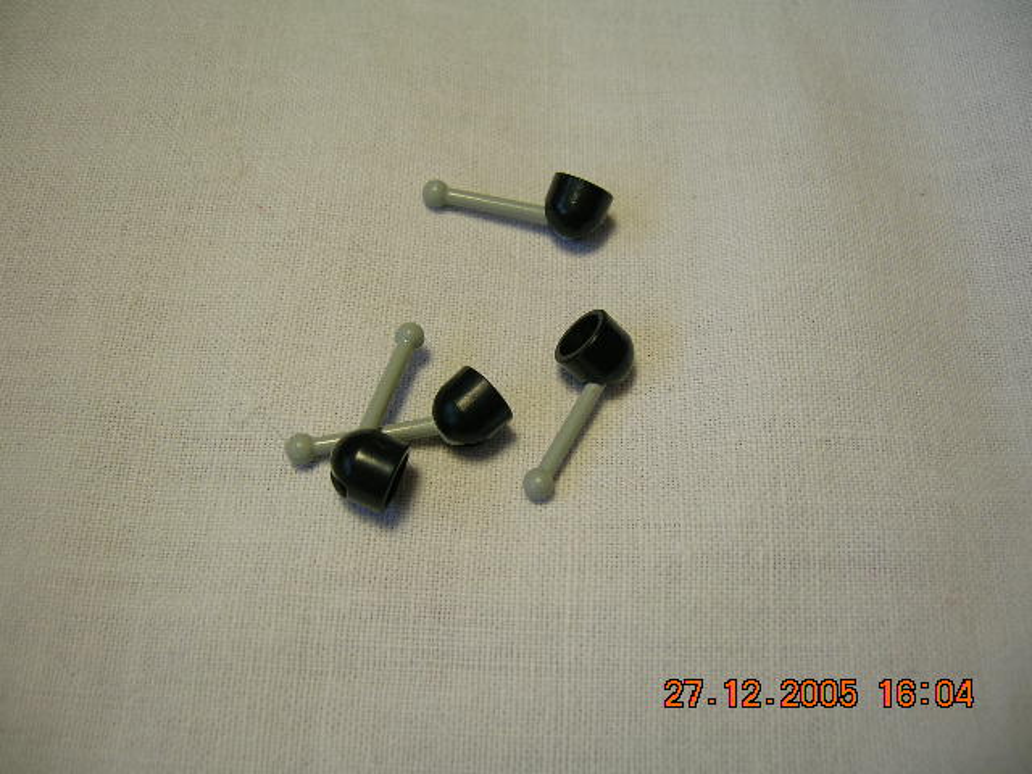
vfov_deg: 41.8
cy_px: 387
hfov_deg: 54.0
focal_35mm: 34
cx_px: 516
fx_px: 1014
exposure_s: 1/79.6
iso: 50
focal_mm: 5.7
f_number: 2.9
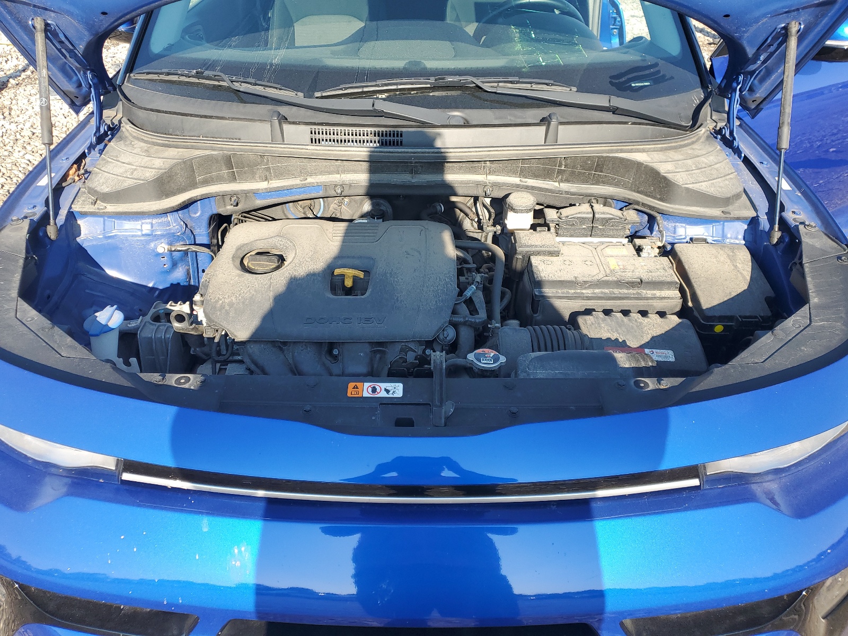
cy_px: 318
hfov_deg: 67.3
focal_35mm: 26
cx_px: 424
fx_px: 637
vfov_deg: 53.1
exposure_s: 1/714
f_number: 1.5
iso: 50
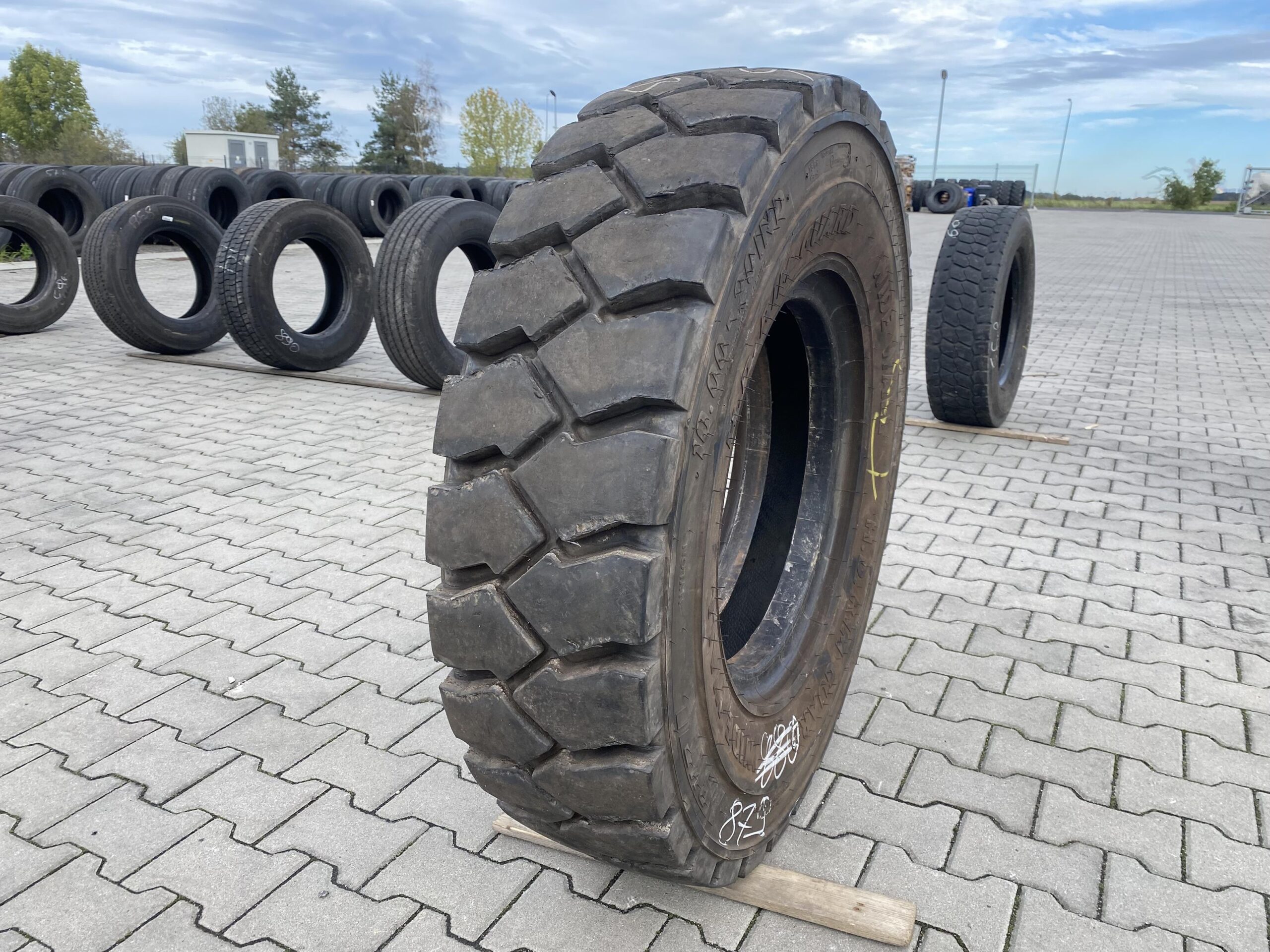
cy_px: 476
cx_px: 635
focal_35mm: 26
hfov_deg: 67.3
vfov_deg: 53.1
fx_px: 954
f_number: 1.8
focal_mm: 4.25
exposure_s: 1/864
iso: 32
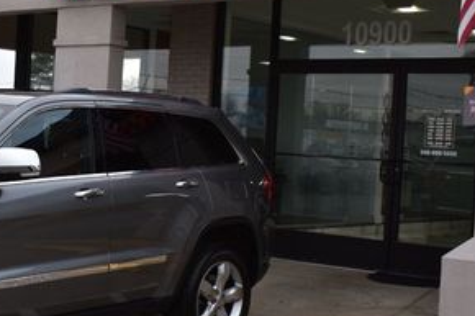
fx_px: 1004
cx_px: 106
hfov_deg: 26.2
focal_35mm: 76
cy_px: 167
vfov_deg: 17.9
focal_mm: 23
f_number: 9
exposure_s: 1/125
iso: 400
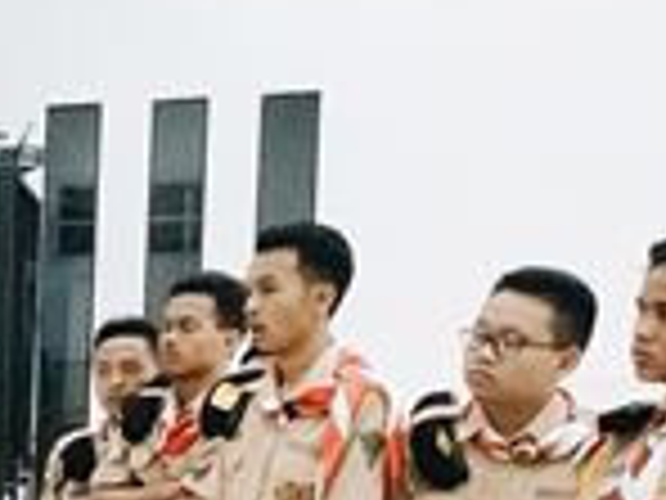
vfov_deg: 14.8
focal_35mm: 97
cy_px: 590
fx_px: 1866
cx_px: -594
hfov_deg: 16.4
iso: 500
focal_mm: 3.94
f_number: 1.9
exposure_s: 1/20
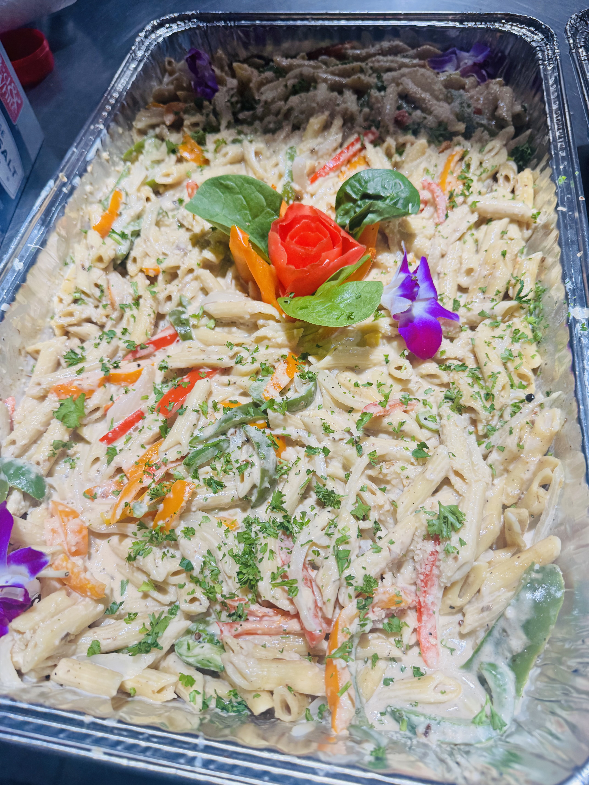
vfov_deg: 71.6
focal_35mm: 24
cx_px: 294
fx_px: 544
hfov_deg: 56.8
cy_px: 392
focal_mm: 6.76
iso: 64
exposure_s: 1/120
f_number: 1.78
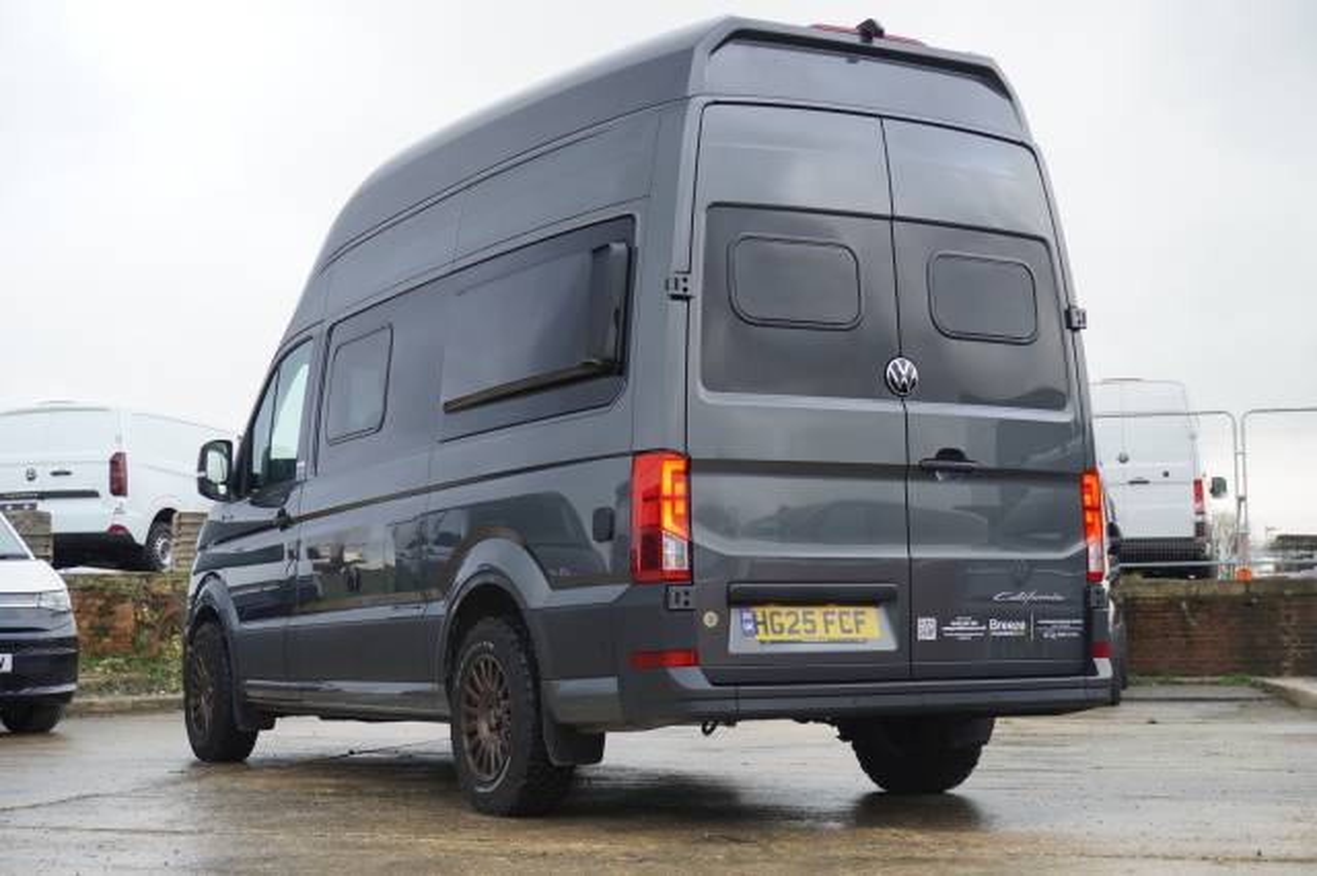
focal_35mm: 54
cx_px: 658
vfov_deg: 25.0
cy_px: 438
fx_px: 1974
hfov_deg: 36.9
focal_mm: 36
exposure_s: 1/60
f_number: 5.6
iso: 400
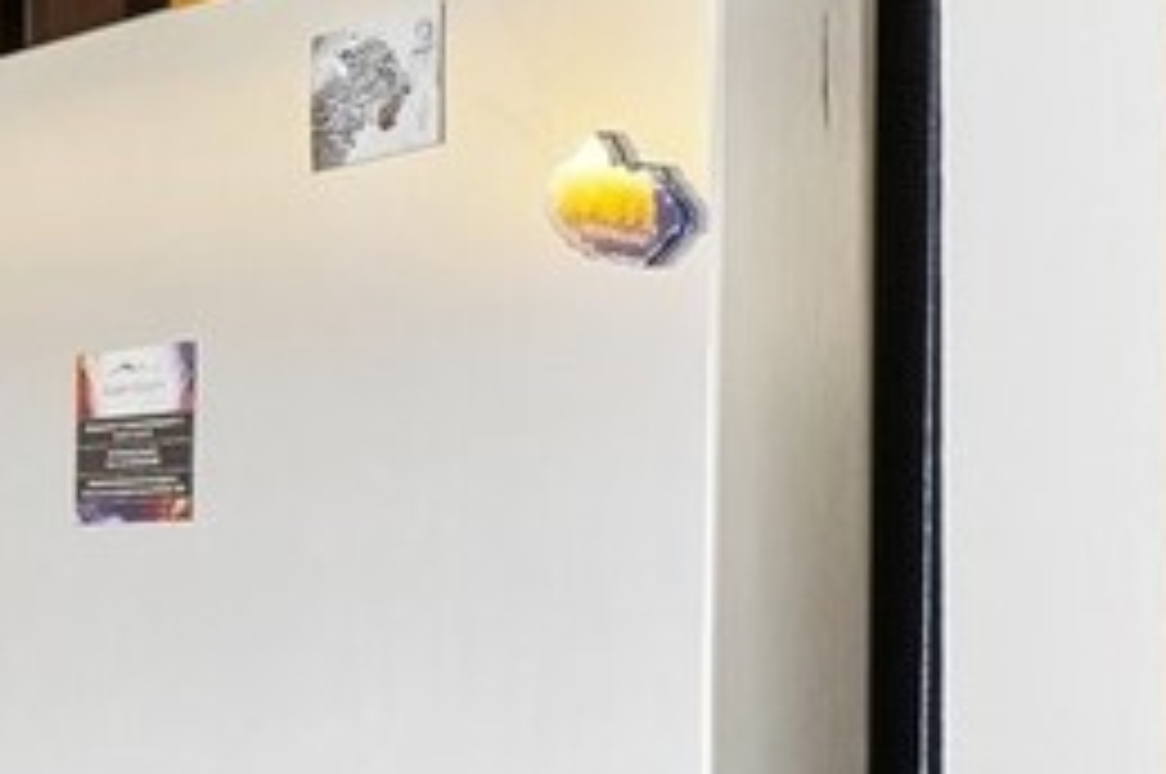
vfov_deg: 12.6
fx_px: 3503
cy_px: 623
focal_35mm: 108
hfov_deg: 12.8
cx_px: -1871
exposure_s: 1/15
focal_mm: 11
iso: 500
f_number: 8
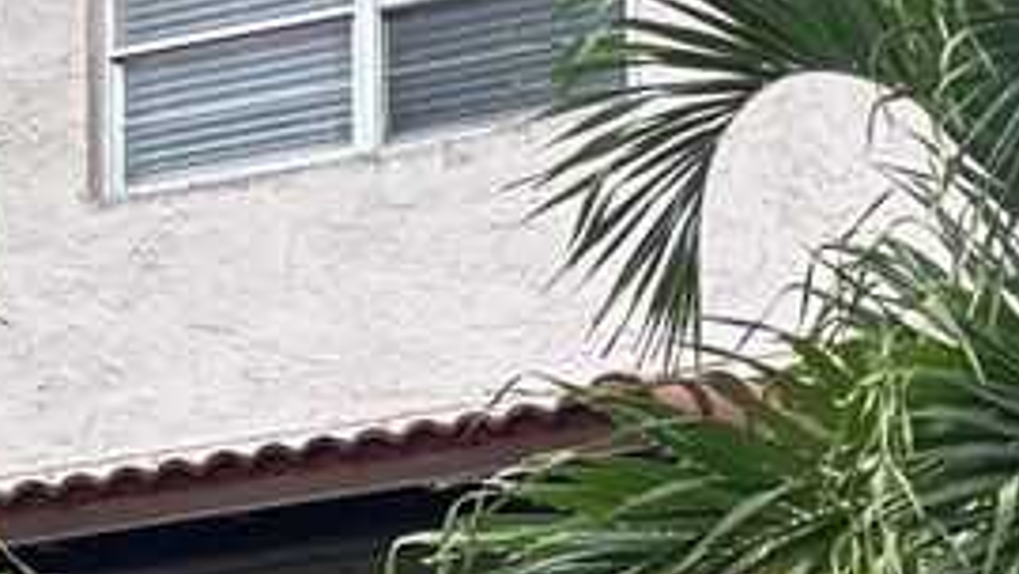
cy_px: 1443
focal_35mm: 168
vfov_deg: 6.8
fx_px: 4540
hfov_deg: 12.8
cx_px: 793
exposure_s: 1/262
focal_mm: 5.96
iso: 40
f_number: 1.6
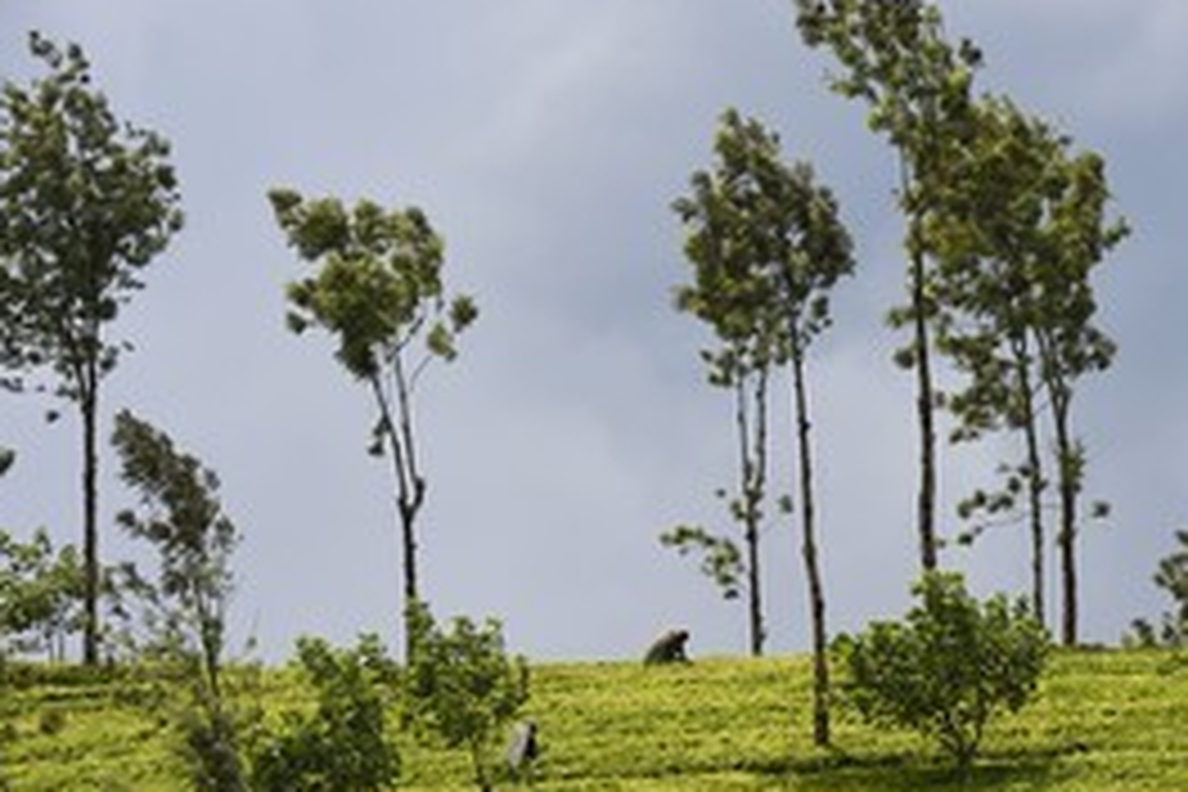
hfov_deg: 7.0
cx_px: 914
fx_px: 9701
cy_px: 554
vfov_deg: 4.7
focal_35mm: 294
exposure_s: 1/320
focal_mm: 185
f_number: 13
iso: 200
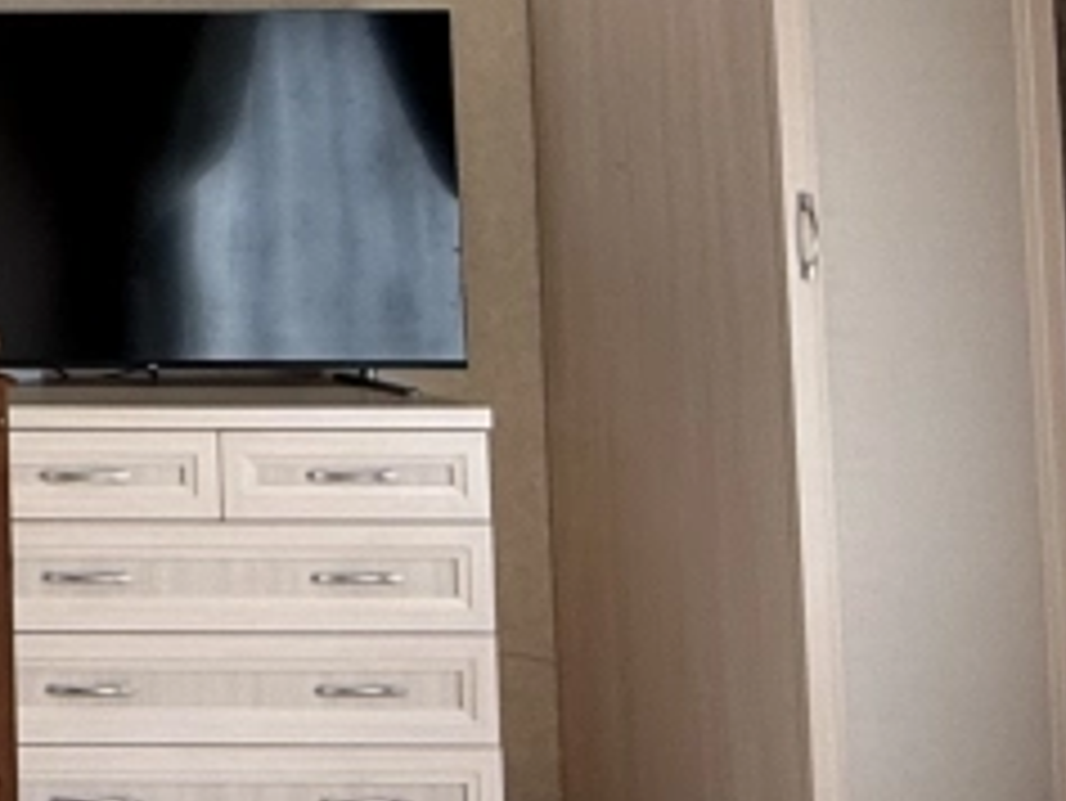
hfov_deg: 18.7
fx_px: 2280
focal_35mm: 74
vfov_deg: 19.2
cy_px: -52
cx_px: -976
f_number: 2.2
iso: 100
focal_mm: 2.22
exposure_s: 1/99
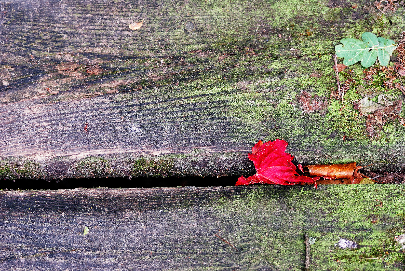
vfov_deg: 13.1
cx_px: 202
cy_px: 136
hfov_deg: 19.4
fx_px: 1183
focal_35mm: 105
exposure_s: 1/15
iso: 100
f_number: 4.5
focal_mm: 70
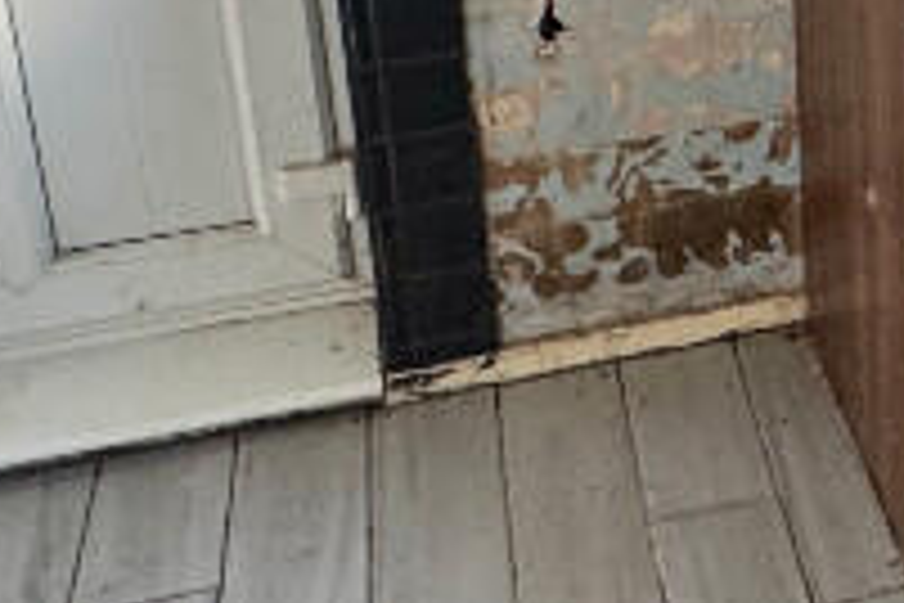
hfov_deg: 24.2
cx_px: 1151
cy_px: -158
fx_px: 1858
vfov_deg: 17.4
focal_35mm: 74
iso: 320
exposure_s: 1/60
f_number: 2.2
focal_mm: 2.22
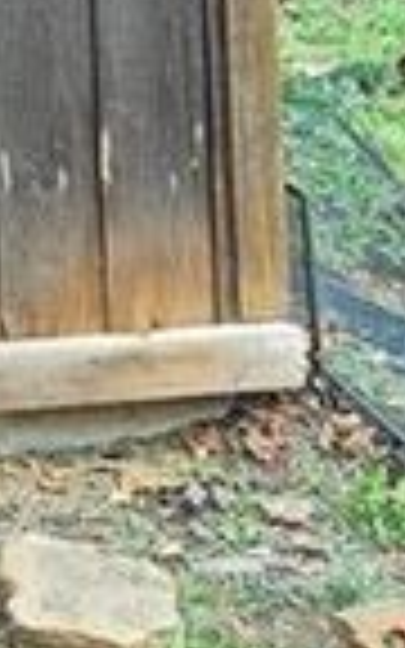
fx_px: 1996
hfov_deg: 10.3
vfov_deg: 16.4
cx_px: -508
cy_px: -403
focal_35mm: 113
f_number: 1.8
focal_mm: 5.4
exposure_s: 1/180
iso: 100
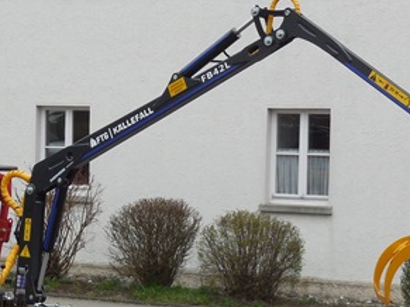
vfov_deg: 10.1
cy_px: 317
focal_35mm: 145
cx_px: 155
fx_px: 1717
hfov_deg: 13.6
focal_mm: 10.9
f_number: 4.2
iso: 125
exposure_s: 1/200
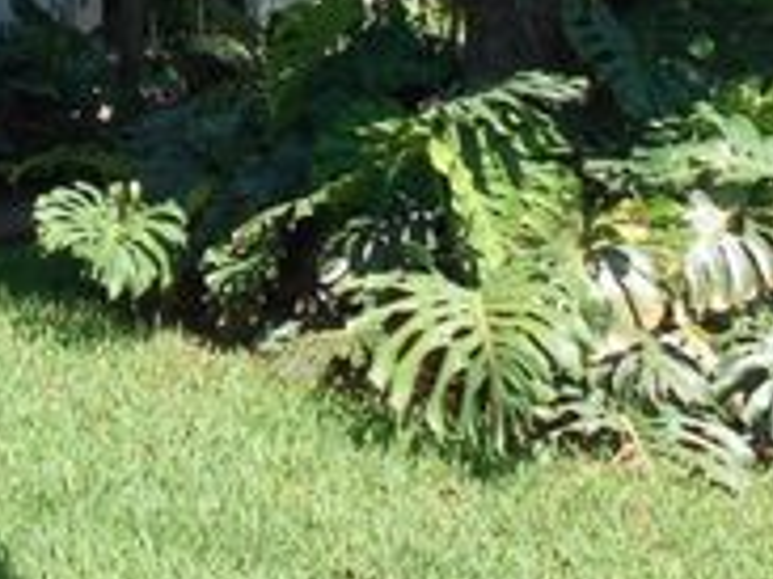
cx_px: -253
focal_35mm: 71
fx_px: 1584
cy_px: -99
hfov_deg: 23.8
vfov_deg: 19.6
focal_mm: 4.6
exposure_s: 1/400
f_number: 3.5
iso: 80
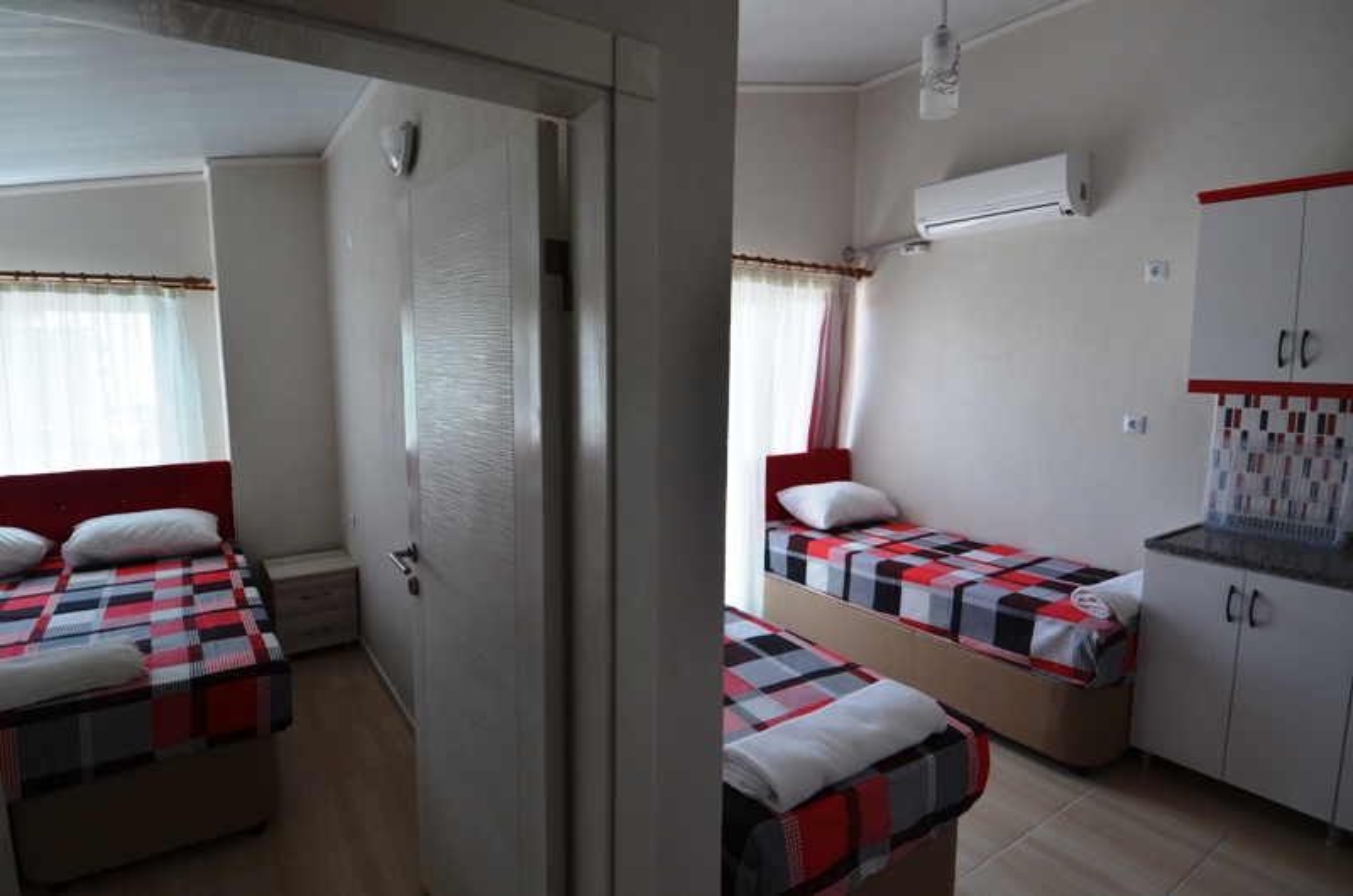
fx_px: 1350
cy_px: 448
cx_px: 676
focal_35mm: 36
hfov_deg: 53.2
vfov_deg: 36.7
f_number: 5.6
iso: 280
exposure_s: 1/125
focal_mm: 24
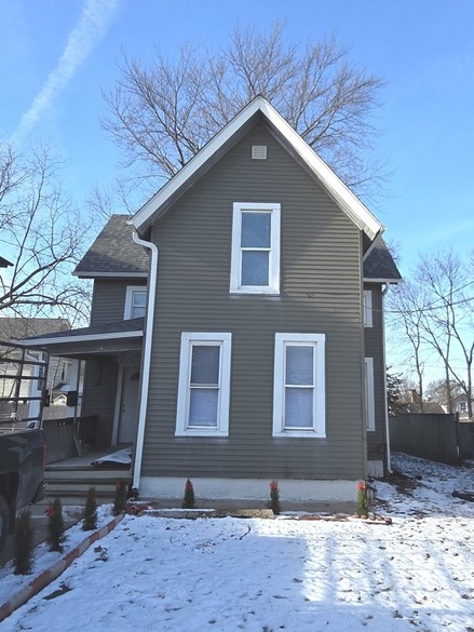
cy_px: 301
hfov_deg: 56.7
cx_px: 265
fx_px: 438
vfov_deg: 71.5
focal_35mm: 24
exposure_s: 1/2000
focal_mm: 2.2
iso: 80
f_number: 2.2
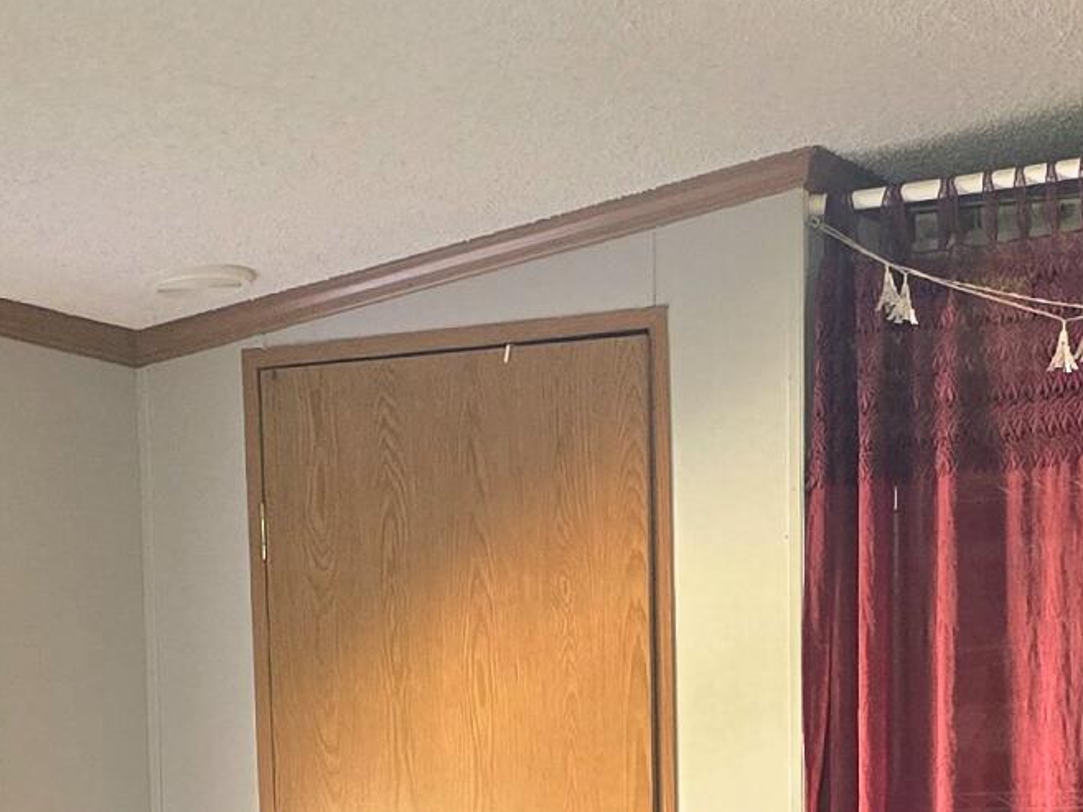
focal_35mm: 105
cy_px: 1474
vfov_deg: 12.8
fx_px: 3286
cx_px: 913
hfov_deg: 18.5
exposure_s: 1/120
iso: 800
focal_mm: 6.3
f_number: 1.7
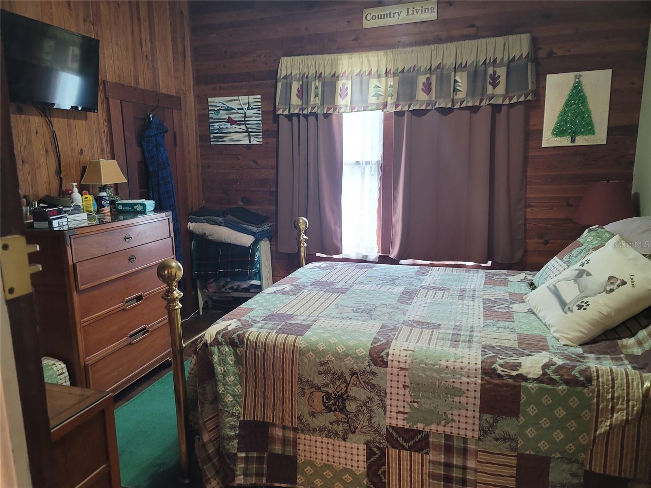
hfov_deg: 69.4
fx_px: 470
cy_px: 244
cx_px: 326
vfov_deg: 54.9
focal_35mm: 25
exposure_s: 1/40
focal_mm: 7
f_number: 1.8
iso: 250
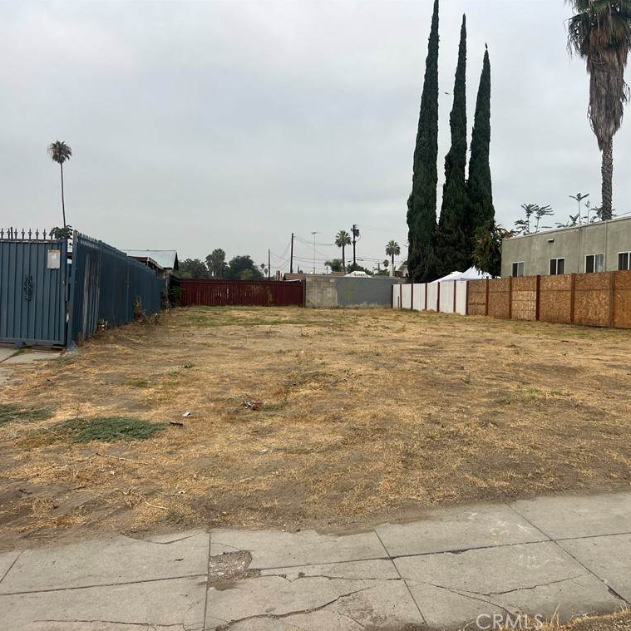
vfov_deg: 52.5
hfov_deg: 51.9
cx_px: 397
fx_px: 639
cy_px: 314
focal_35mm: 31
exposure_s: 1/4630
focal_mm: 5.7
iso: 50
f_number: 1.5
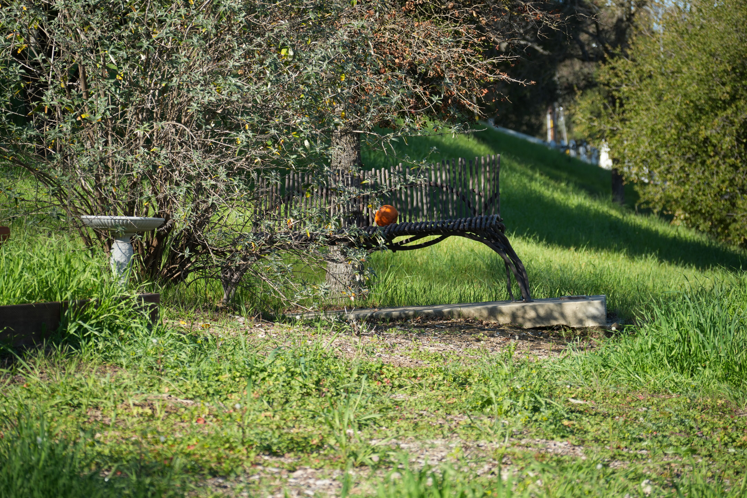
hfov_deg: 11.5
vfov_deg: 7.7
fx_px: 3693
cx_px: 374
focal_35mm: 178
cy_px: 249
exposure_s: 1/500
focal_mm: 178
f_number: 7.1
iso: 320
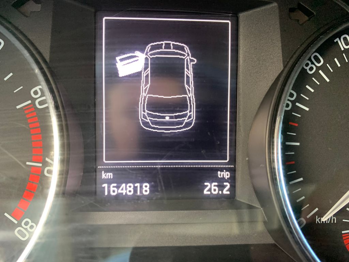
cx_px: 174
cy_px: 131
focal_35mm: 26
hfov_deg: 67.3
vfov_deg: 53.1
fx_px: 262
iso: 250
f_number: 1.8
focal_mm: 4.25
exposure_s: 1/60
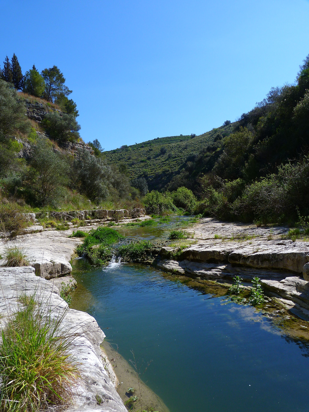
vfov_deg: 69.4
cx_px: 154
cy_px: 206
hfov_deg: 54.9
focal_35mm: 25
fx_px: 298
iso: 80
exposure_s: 1/640
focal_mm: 4.5
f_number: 3.6
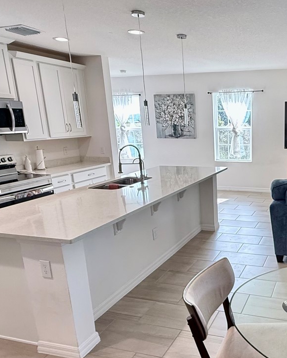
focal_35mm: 30
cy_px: 196
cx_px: 253
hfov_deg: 44.5
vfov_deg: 58.7
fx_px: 319
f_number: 2.2
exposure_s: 1/120
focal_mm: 2.22
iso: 400
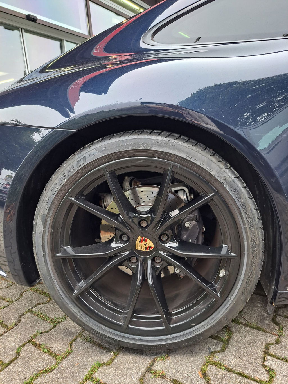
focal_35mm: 24
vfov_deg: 71.6
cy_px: 192
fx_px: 266
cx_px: 144
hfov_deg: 56.8
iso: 50
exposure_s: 1/50
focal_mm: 5.23
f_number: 1.8
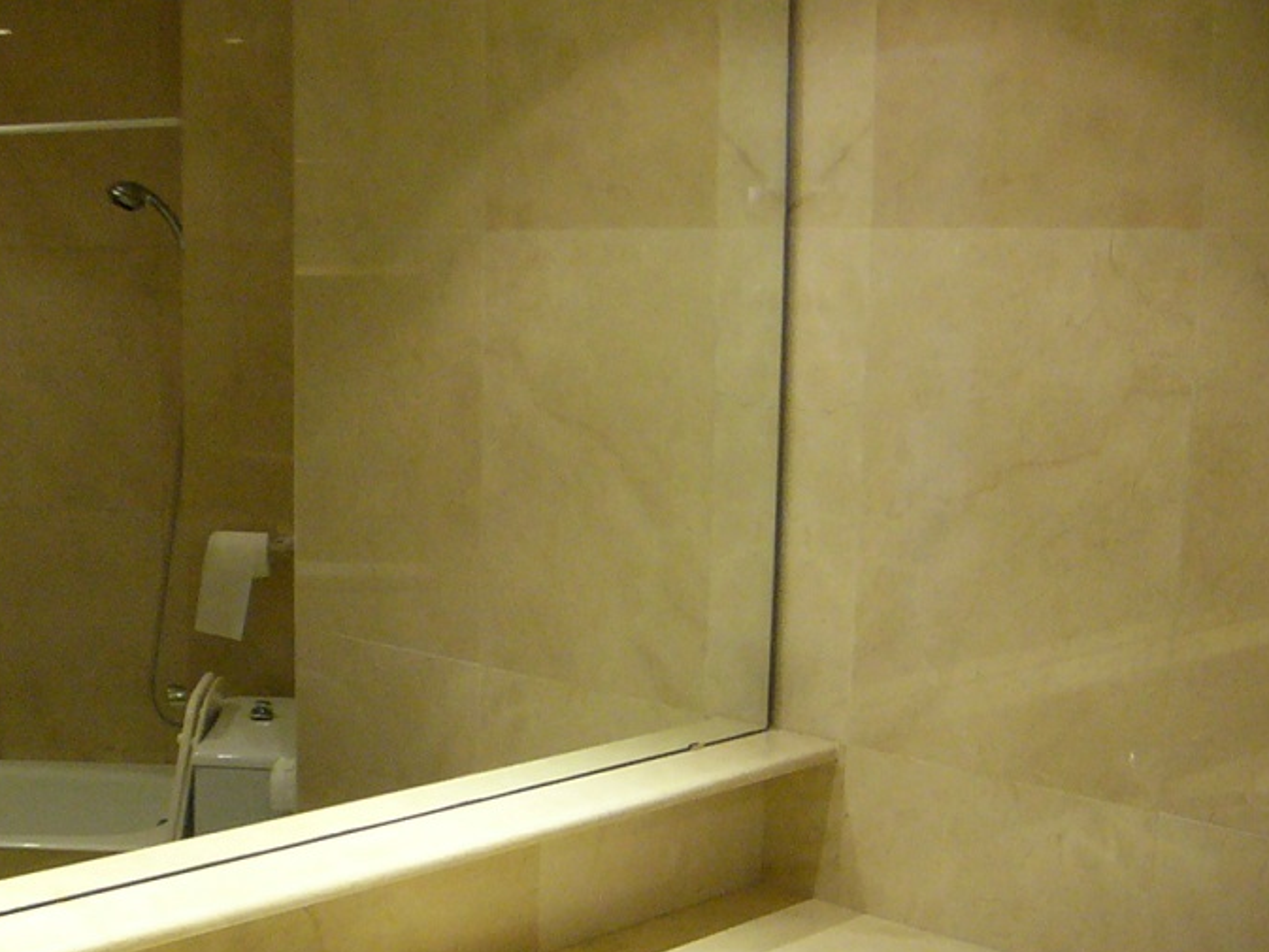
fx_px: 1907
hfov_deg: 36.6
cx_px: 466
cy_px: 645
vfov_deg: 27.8
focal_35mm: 52
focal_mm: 4.6
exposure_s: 1/40
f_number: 2.8
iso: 200
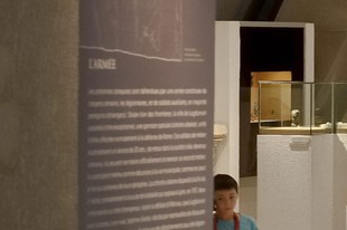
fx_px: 2186
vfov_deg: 6.0
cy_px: 96
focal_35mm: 227
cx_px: 879
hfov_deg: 8.2
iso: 1600
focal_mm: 44
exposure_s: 1/50
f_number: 6.3
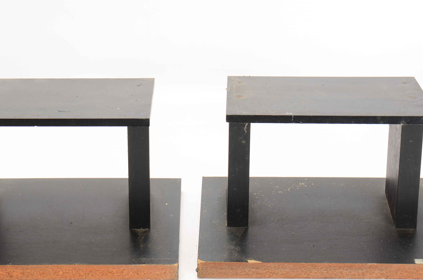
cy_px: 182
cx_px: 185
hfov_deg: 20.8
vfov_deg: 13.9
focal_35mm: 98
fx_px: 1149
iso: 100
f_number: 13
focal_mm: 48
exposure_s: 1/160
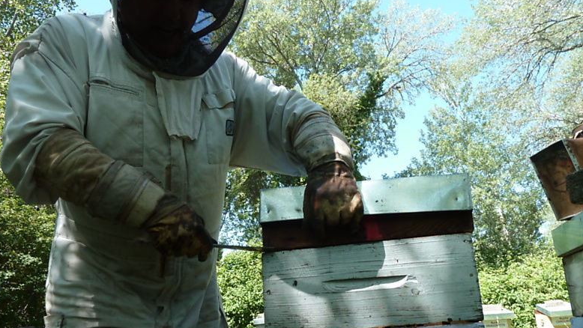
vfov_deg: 40.9
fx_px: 433
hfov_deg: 67.9
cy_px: 222
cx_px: 291
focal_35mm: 28
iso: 80
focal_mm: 4.1
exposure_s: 1/125
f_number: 4
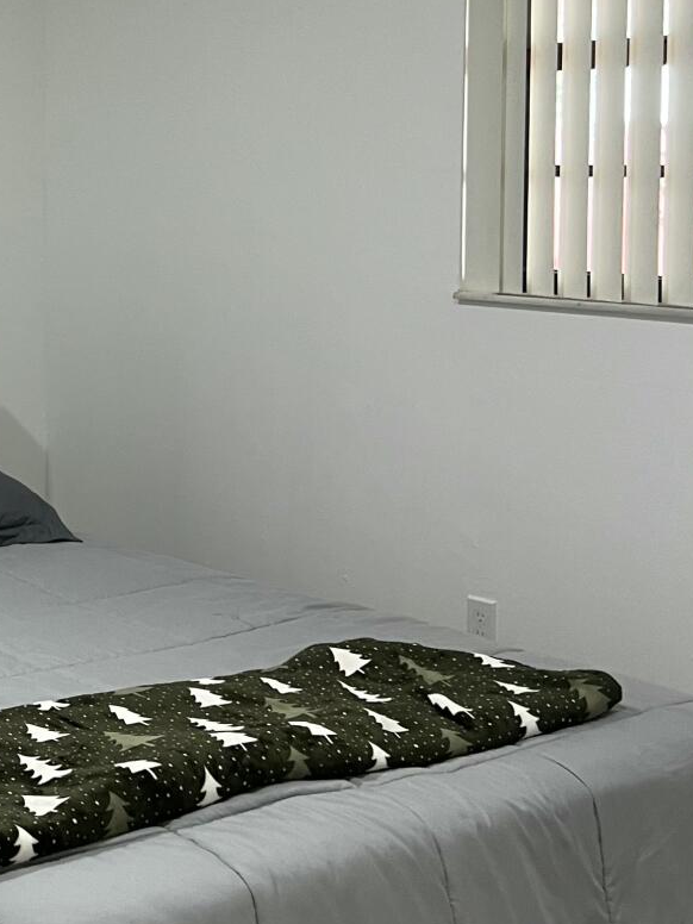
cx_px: -171
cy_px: 283
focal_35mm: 67
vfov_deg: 28.7
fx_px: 1788
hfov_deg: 20.3
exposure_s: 1/60
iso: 80
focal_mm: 5.7
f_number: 1.5
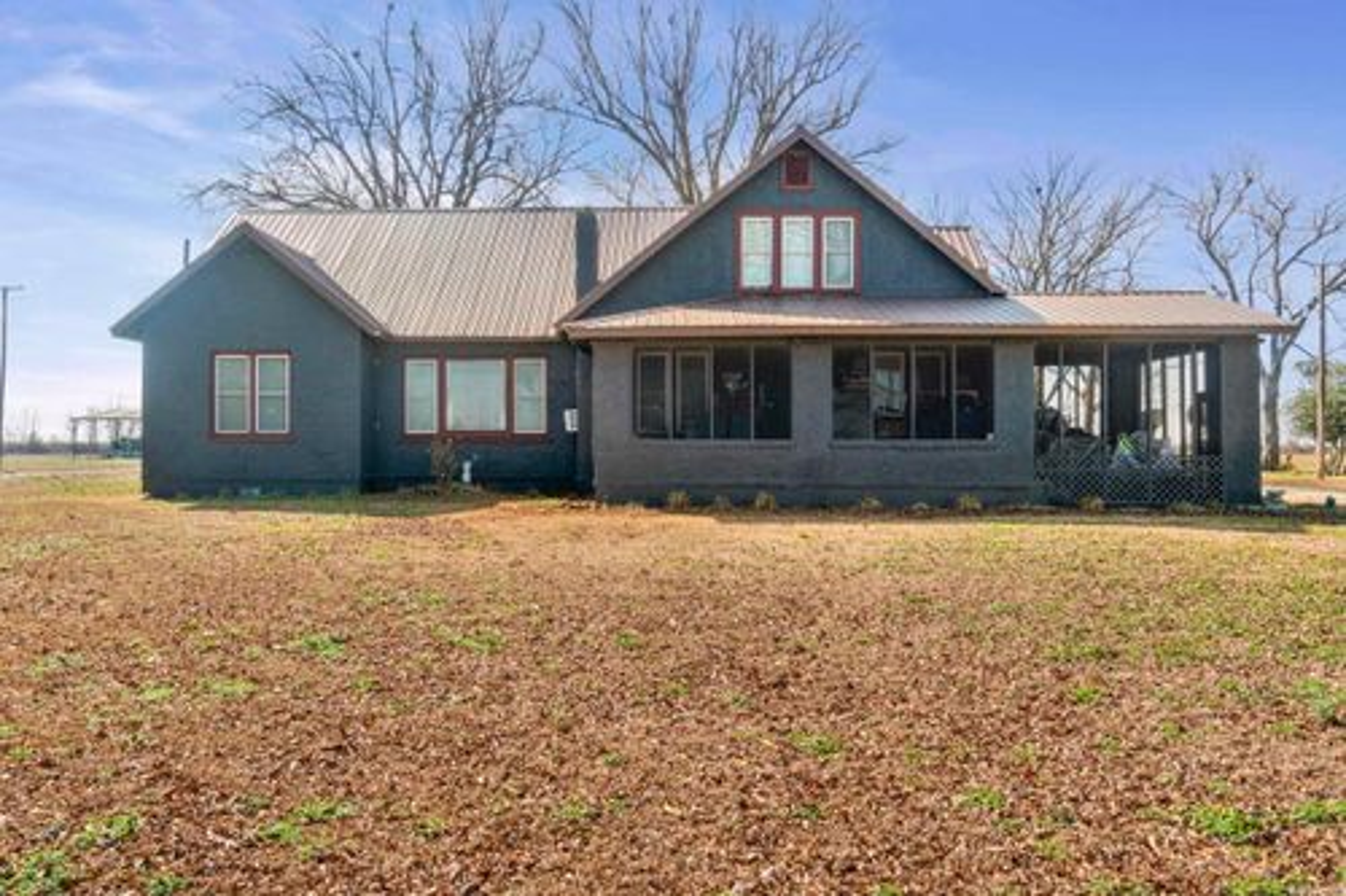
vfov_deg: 47.9
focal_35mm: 27
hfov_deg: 67.4
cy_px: 448
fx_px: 1009
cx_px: 673
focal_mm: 18
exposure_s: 1/250
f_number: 9
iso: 250
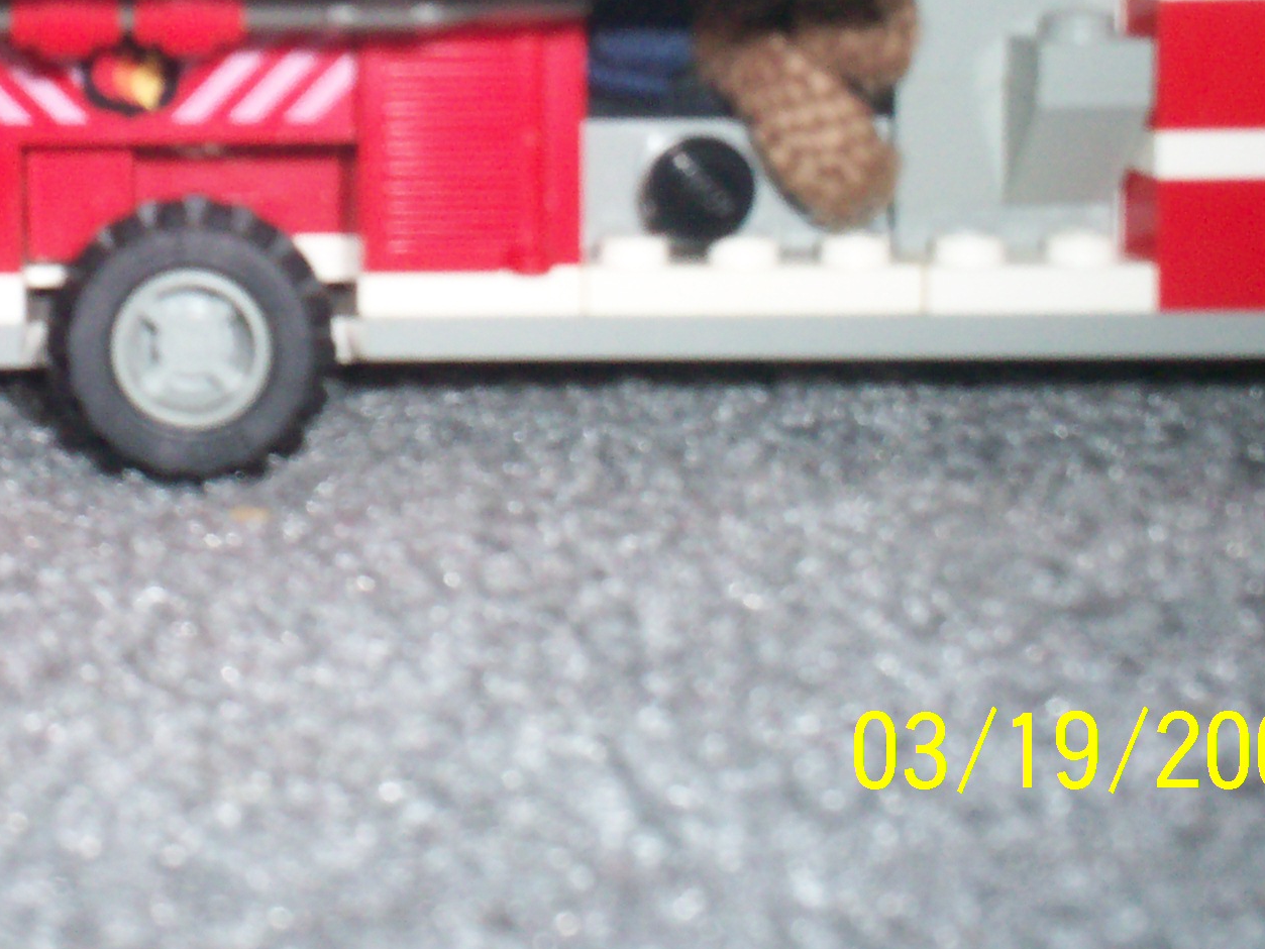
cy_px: 32
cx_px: 184
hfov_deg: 25.7
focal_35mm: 74
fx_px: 2704
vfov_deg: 19.4
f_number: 4.5
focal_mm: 6
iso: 140
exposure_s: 1/60
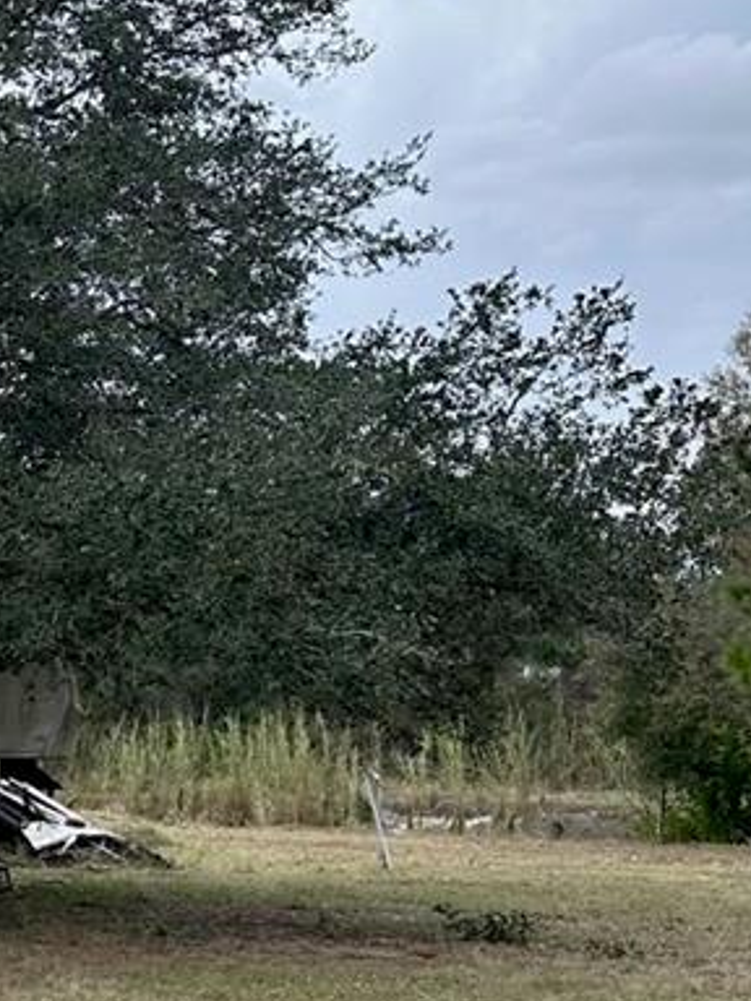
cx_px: -412
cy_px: 954
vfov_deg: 25.0
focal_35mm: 75
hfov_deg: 17.4
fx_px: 2170
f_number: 1.78
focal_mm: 6.86
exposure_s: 1/1613
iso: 80
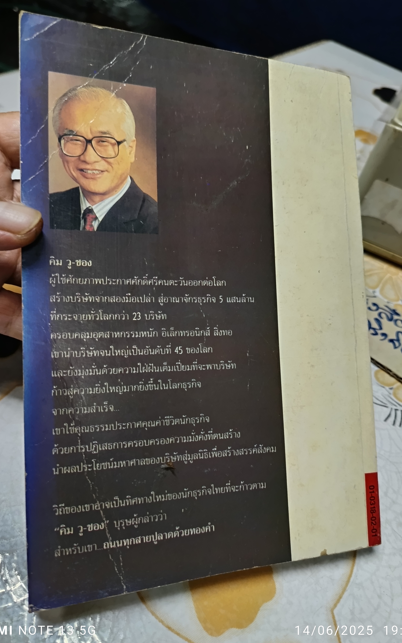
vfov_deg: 70.4
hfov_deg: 47.6
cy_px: 327
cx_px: 195
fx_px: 456
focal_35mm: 26
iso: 956
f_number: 1.7
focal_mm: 5.31
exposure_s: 1/25
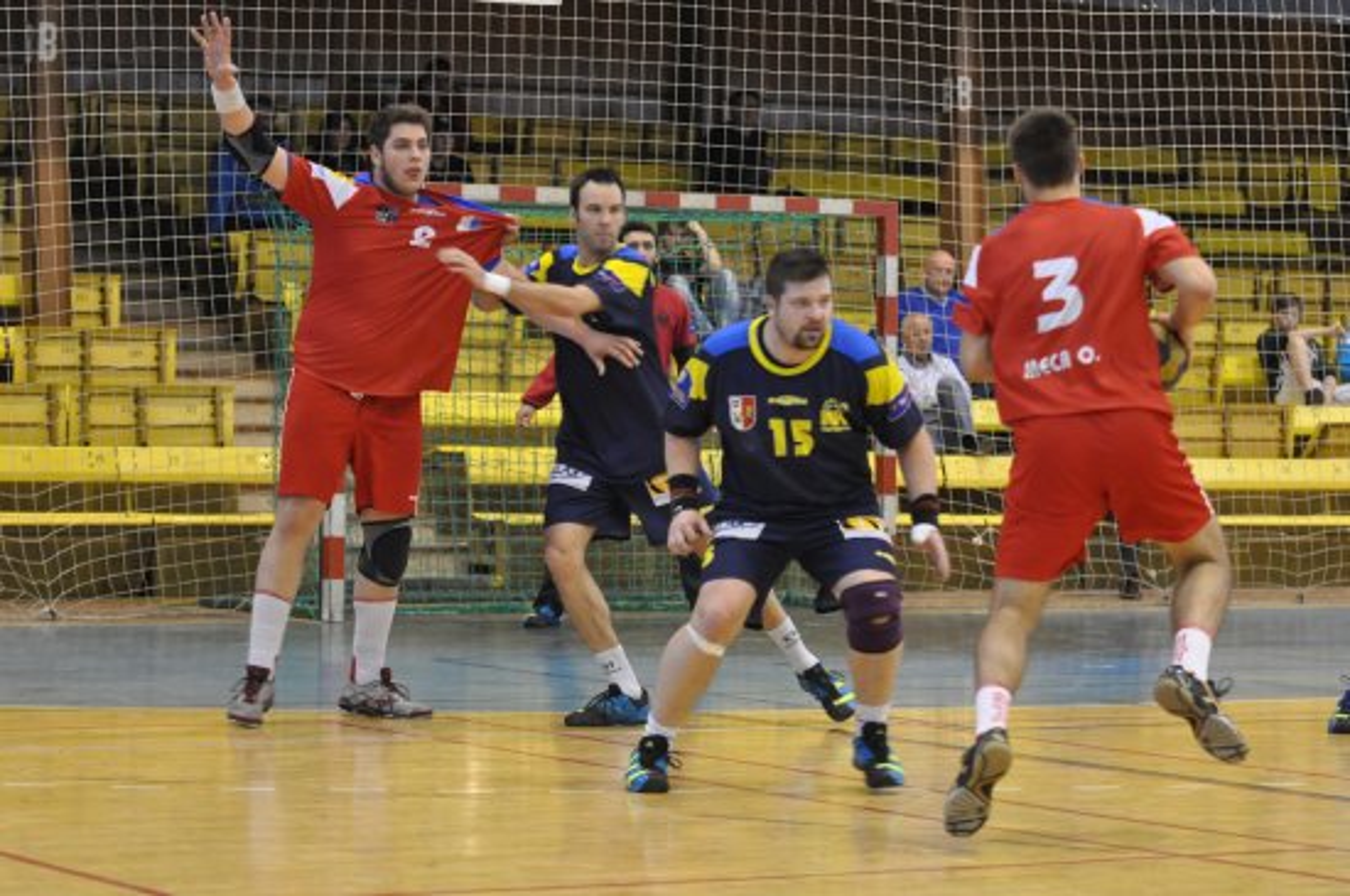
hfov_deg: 17.5
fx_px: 4381
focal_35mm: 117
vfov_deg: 11.7
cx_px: 675
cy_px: 448
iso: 1600
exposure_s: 1/200
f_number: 2.8
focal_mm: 78
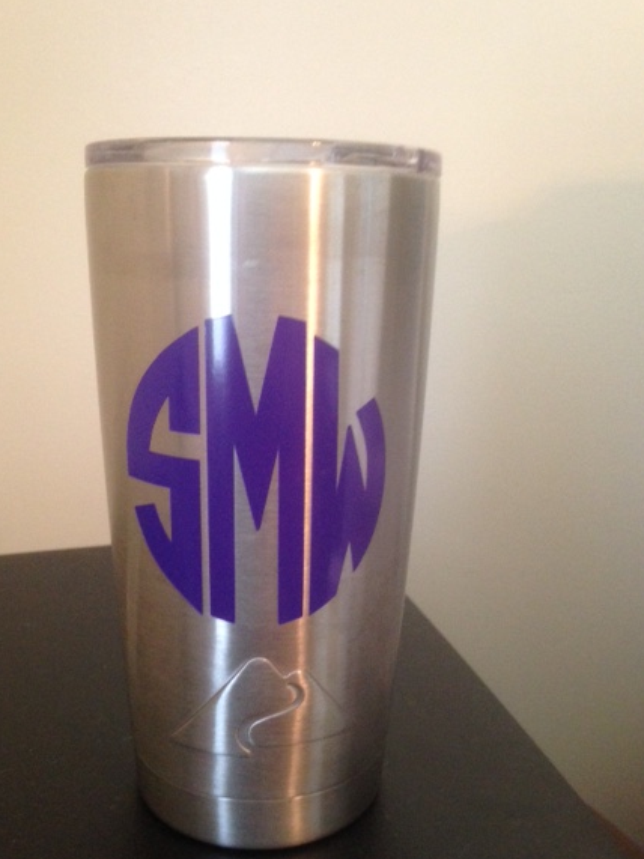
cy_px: 448
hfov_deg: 38.6
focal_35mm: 37
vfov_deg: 50.1
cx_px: 304
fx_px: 918
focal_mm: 4.12
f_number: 2.4
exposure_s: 1/20
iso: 320
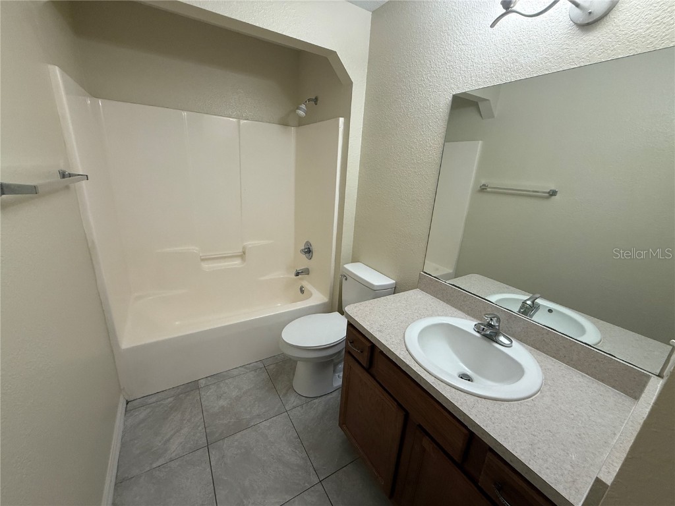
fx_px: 273
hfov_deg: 102.1
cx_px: 338
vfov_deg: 85.7
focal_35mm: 14
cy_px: 253
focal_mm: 2.22
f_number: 2.2
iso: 250
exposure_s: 1/120
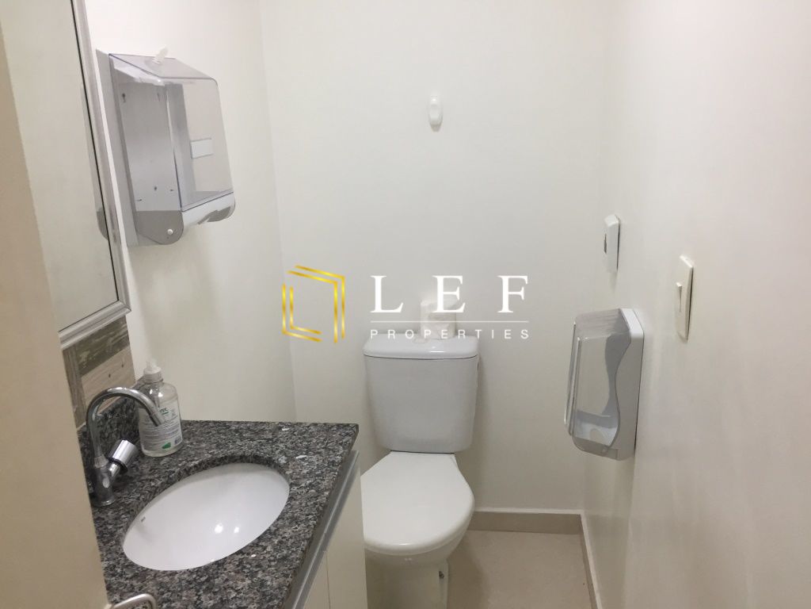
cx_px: 406
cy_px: 304
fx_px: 679
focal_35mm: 29
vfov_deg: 48.2
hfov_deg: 61.7
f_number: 2.2
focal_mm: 4.15
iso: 40
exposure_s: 1/30
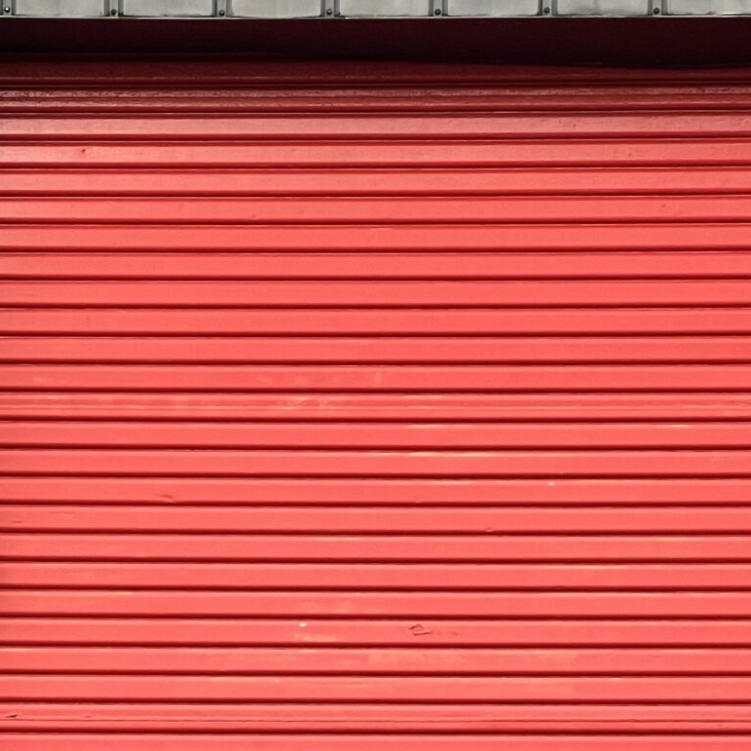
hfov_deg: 7.6
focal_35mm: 226
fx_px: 5547
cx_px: -247
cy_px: 841
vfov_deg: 7.7
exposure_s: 1/118
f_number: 2.8
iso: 32
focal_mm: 9
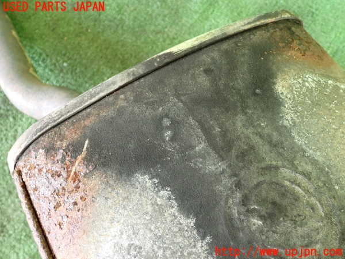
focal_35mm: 32
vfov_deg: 44.2
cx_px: 172
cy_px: 130
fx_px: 319
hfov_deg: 56.8
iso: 1000
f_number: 2.4
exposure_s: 1/125
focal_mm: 5.79
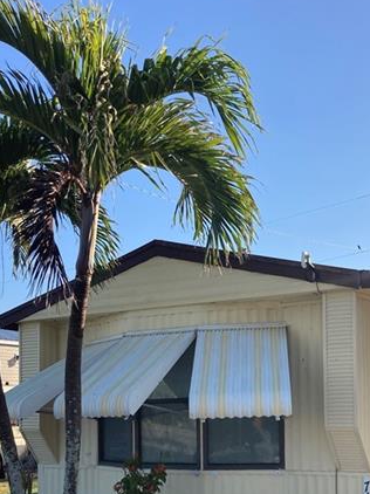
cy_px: 396
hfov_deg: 28.5
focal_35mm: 51
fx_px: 728
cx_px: 204
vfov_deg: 36.2
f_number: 1.8
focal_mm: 3.99
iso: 20
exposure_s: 1/1412
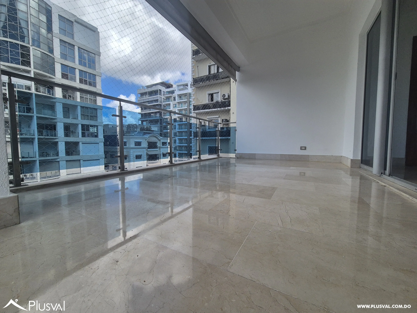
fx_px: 157
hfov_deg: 106.2
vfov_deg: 89.9
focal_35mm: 13
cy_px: 156
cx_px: 208
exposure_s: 1/1964
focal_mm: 2.2
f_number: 2.2
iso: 50
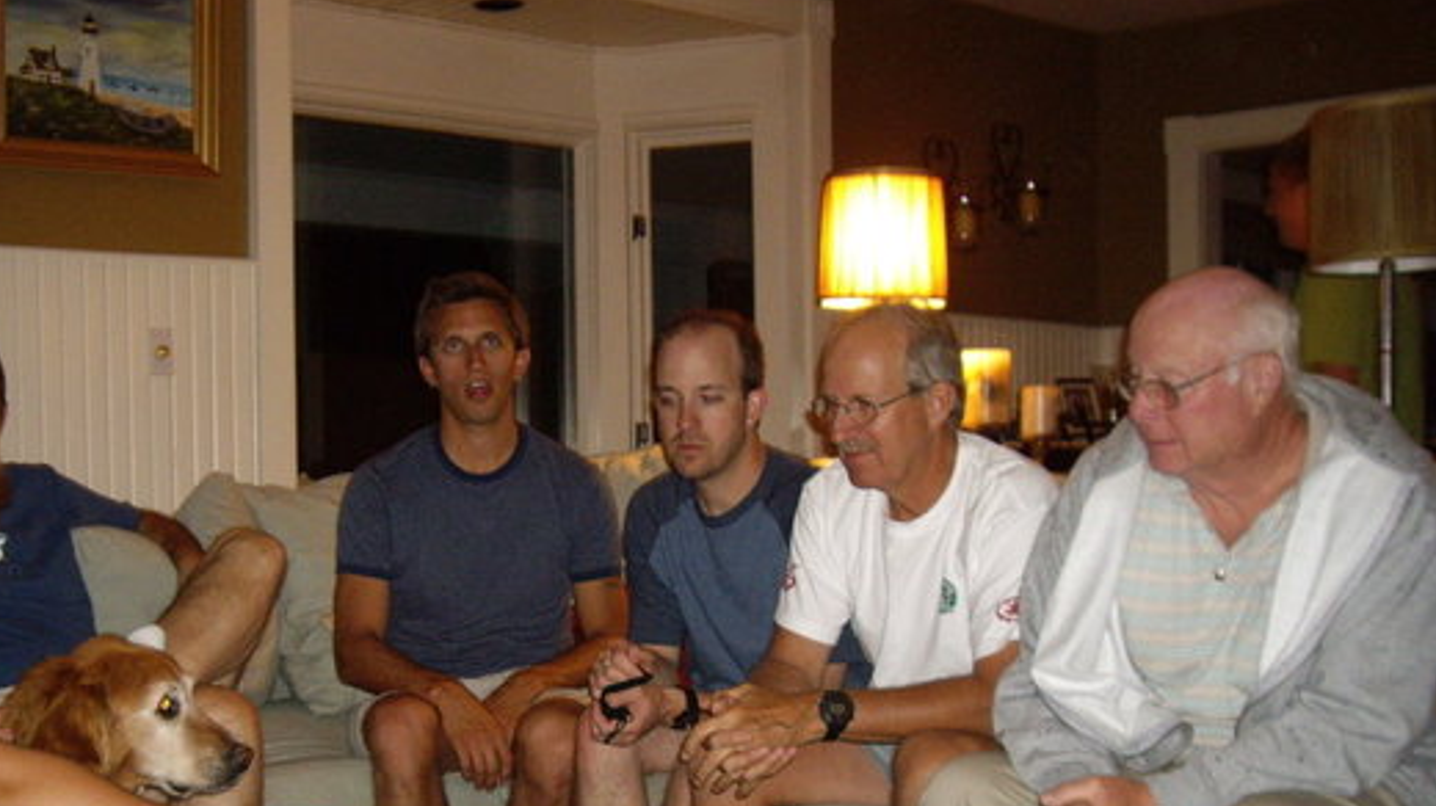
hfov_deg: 40.4
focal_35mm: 51
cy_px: 618
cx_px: 574
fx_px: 1941
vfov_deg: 23.2
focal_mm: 6.2
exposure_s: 1/15
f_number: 2.7
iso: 200
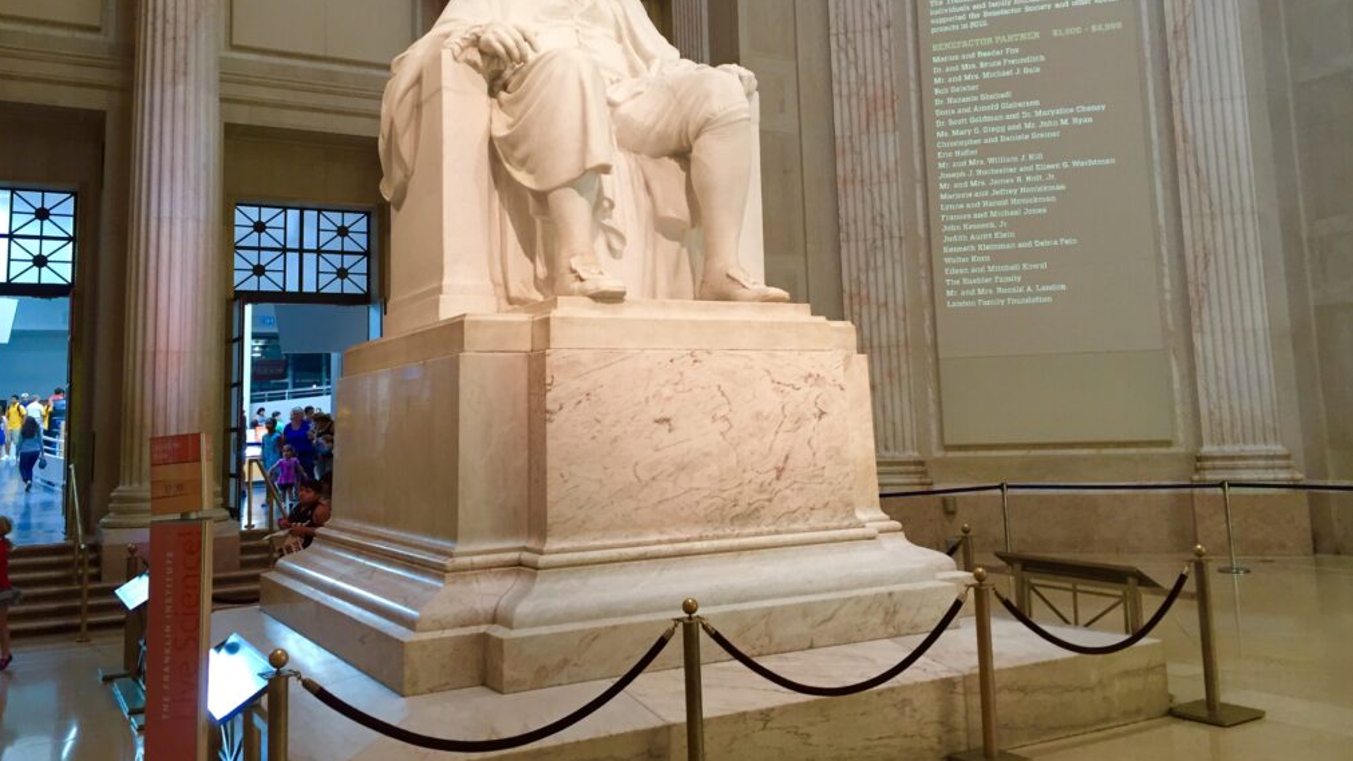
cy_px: 273
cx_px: 676
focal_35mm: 32
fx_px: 1148
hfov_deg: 61.0
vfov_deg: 36.4
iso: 100
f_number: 2.2
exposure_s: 1/30
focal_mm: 4.15
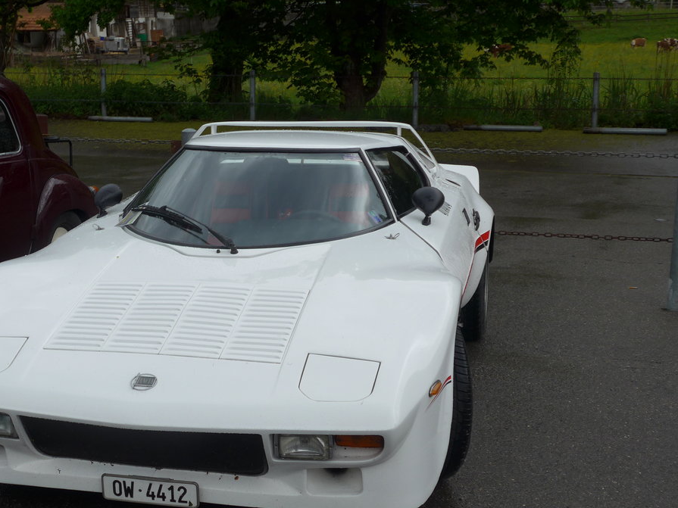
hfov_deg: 32.5
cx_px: 236
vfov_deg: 24.8
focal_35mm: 59
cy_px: 310
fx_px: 1155
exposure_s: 1/800
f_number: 2.8
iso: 80
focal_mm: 9
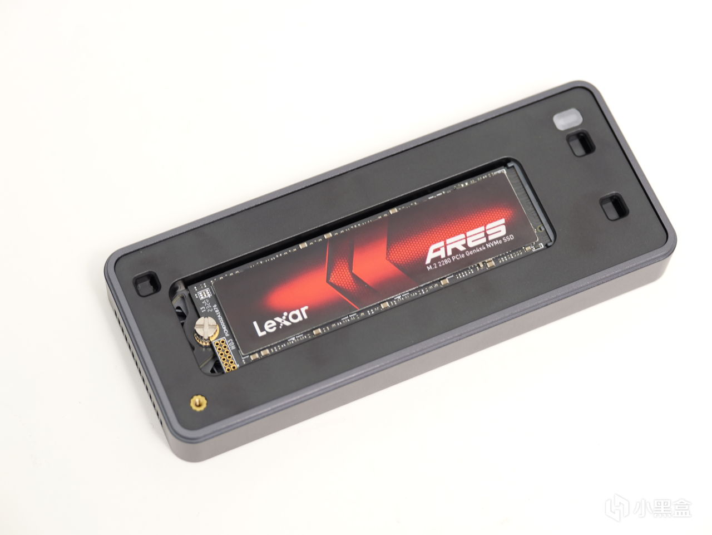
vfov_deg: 14.8
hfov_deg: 19.6
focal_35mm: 100
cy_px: 268
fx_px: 2058
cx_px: 356
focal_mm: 50
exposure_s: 1/15
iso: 100
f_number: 4
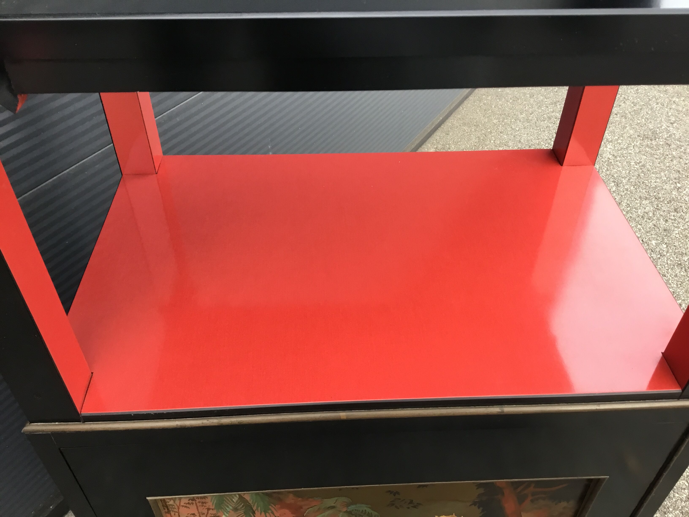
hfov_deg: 58.4
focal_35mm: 31
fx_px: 617
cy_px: 258
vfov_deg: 45.4
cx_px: 344
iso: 32
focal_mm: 3.3
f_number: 2.4
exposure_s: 1/33
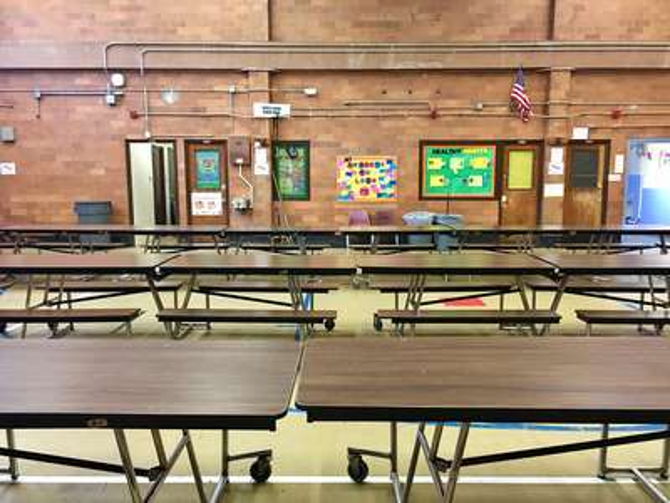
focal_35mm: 29
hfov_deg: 61.7
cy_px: 252
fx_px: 561
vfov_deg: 48.2
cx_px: 335
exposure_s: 1/10
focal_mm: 4.15
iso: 100
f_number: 2.2
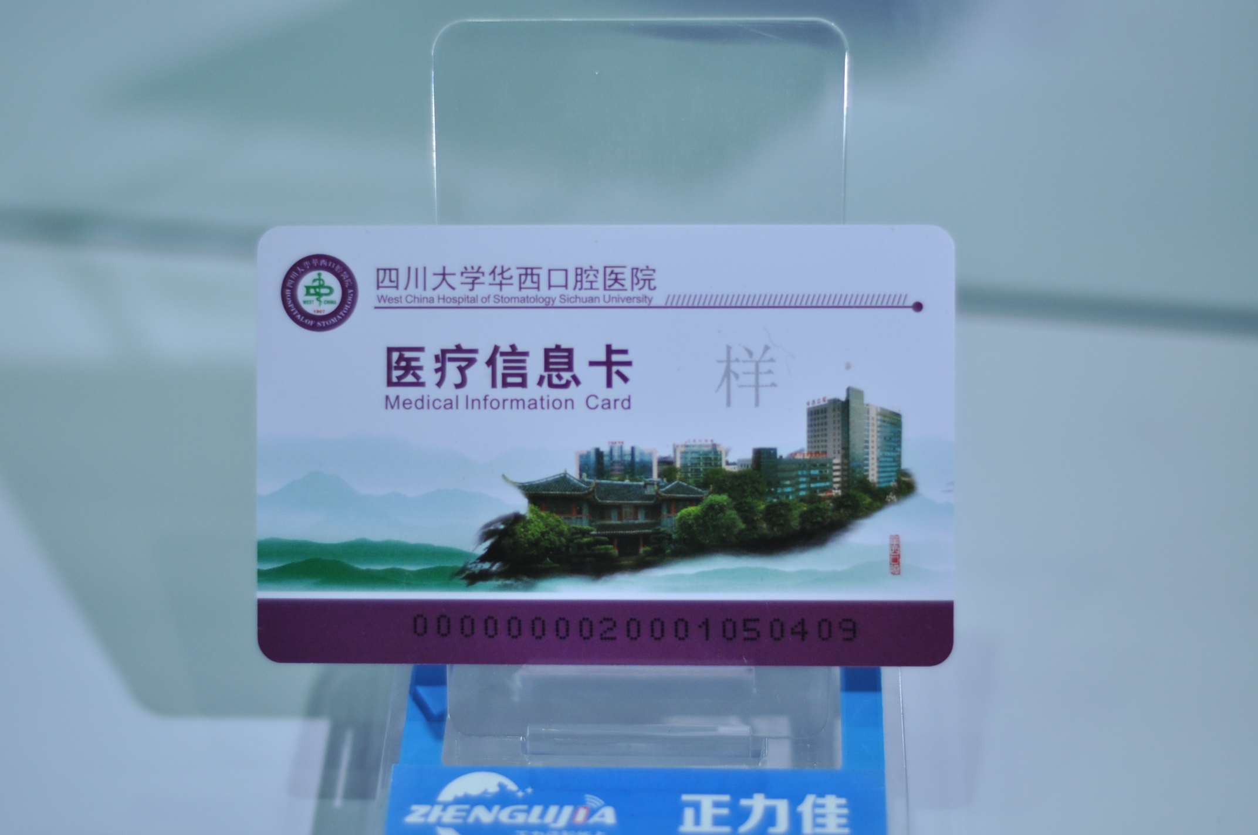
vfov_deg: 18.1
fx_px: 2618
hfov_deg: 27.0
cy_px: 418
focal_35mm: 75
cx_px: 629
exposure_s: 1/800
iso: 400
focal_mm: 50
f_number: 2.2
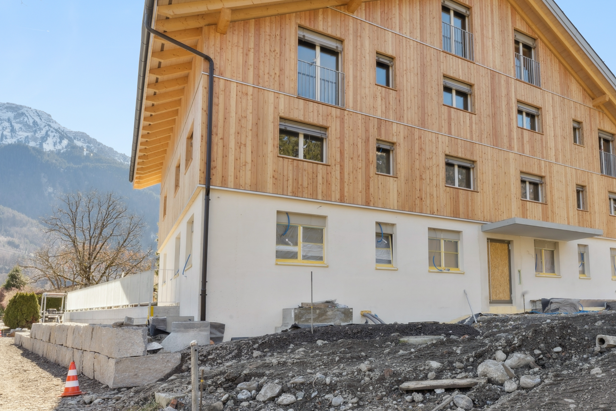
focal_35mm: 23
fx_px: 394
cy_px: 168
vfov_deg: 54.8
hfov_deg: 74.7
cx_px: 387
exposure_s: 1/13
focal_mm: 14
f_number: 22
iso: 100
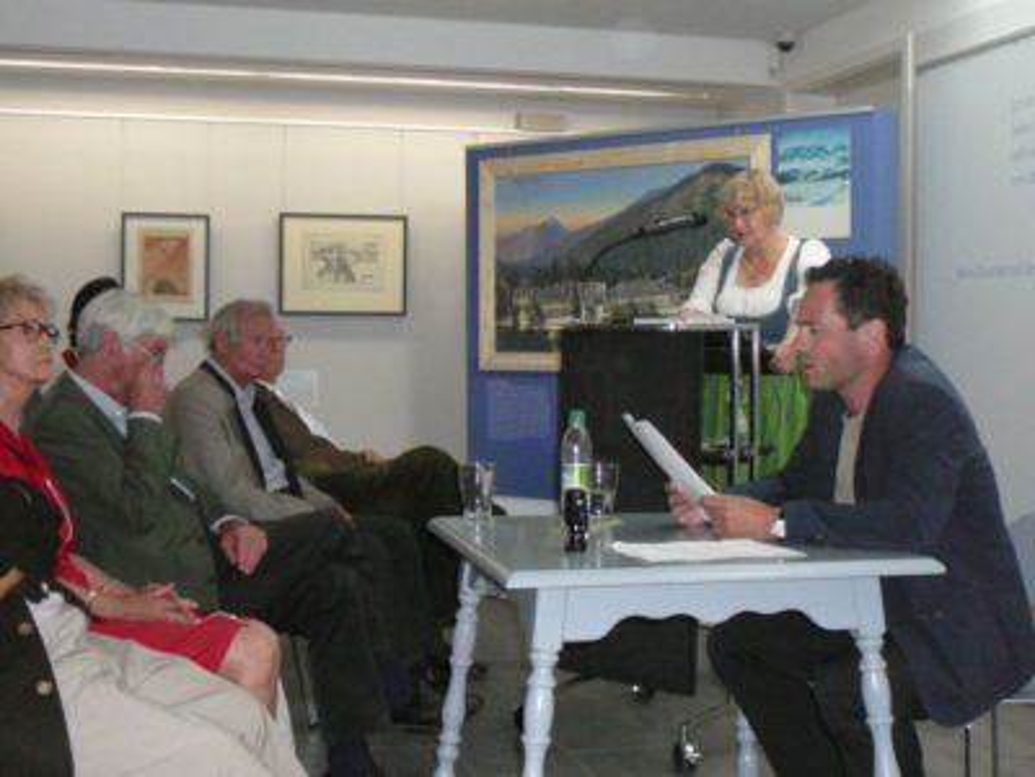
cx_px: 518
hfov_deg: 38.9
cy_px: 388
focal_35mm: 49
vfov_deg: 29.7
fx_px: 1465
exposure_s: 1/30
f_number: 3.4
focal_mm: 7.3
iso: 400
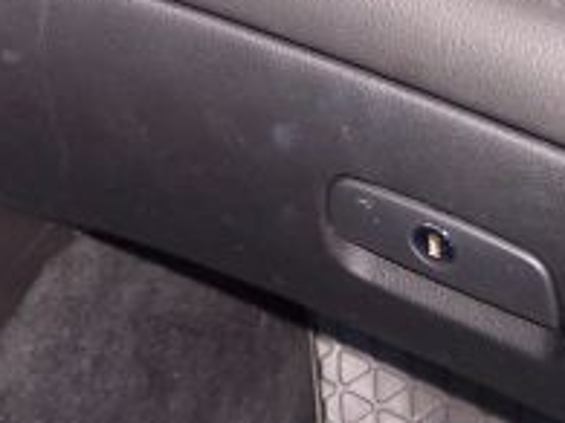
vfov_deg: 11.7
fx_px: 2039
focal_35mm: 125
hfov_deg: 15.4
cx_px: -58
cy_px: -45
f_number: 2.8
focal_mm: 8
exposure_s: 1/30
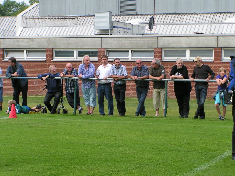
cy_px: 88
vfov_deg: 14.2
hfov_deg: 18.9
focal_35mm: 104
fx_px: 706
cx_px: 118
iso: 50
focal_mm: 15.9
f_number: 5.6
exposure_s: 1/250
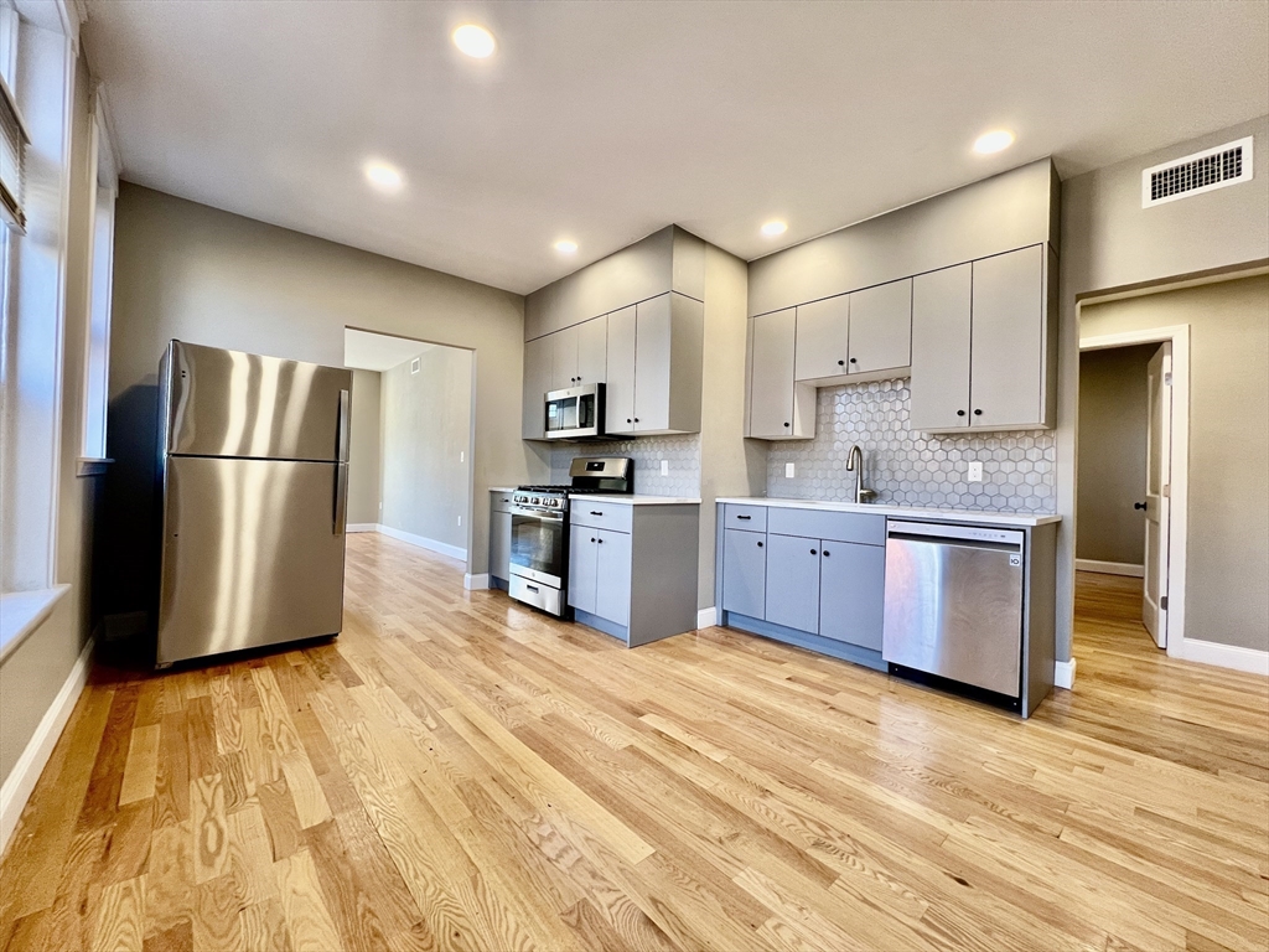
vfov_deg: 89.9
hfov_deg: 106.2
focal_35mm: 13
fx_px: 477
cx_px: 634
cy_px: 476
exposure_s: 1/120
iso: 200
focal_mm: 1.57
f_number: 1.8
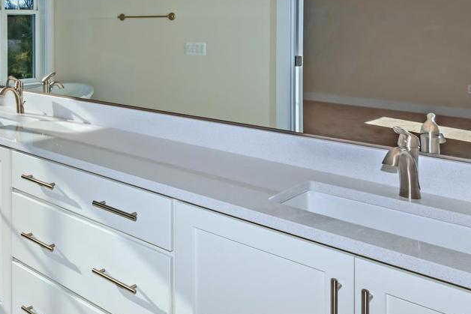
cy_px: 14
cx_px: -20
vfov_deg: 32.0
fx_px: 510
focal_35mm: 39
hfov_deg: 41.6
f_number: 22
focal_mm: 17
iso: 320
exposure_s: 1/160
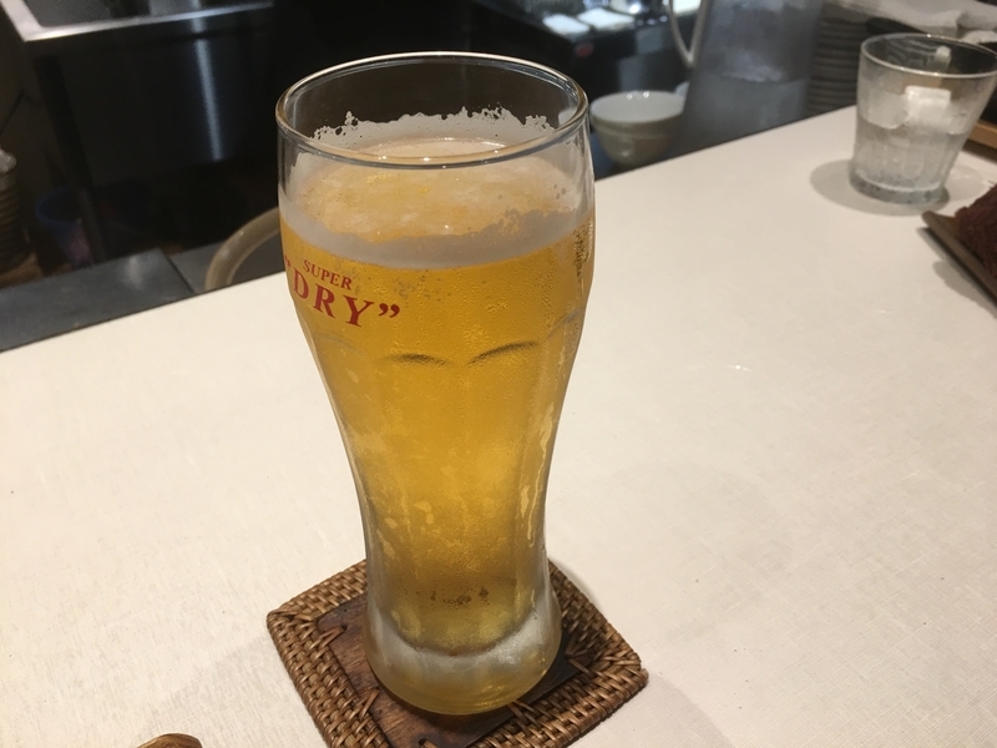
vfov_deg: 48.2
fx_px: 835
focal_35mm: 29
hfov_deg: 61.7
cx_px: 498
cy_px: 374
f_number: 2.2
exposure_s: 1/15
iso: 25
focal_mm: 4.15
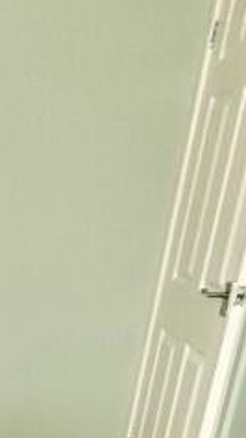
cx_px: -346
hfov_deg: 13.4
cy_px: 529
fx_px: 767
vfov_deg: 27.9
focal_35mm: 66
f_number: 2.2
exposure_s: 1/99
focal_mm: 2.22
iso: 250
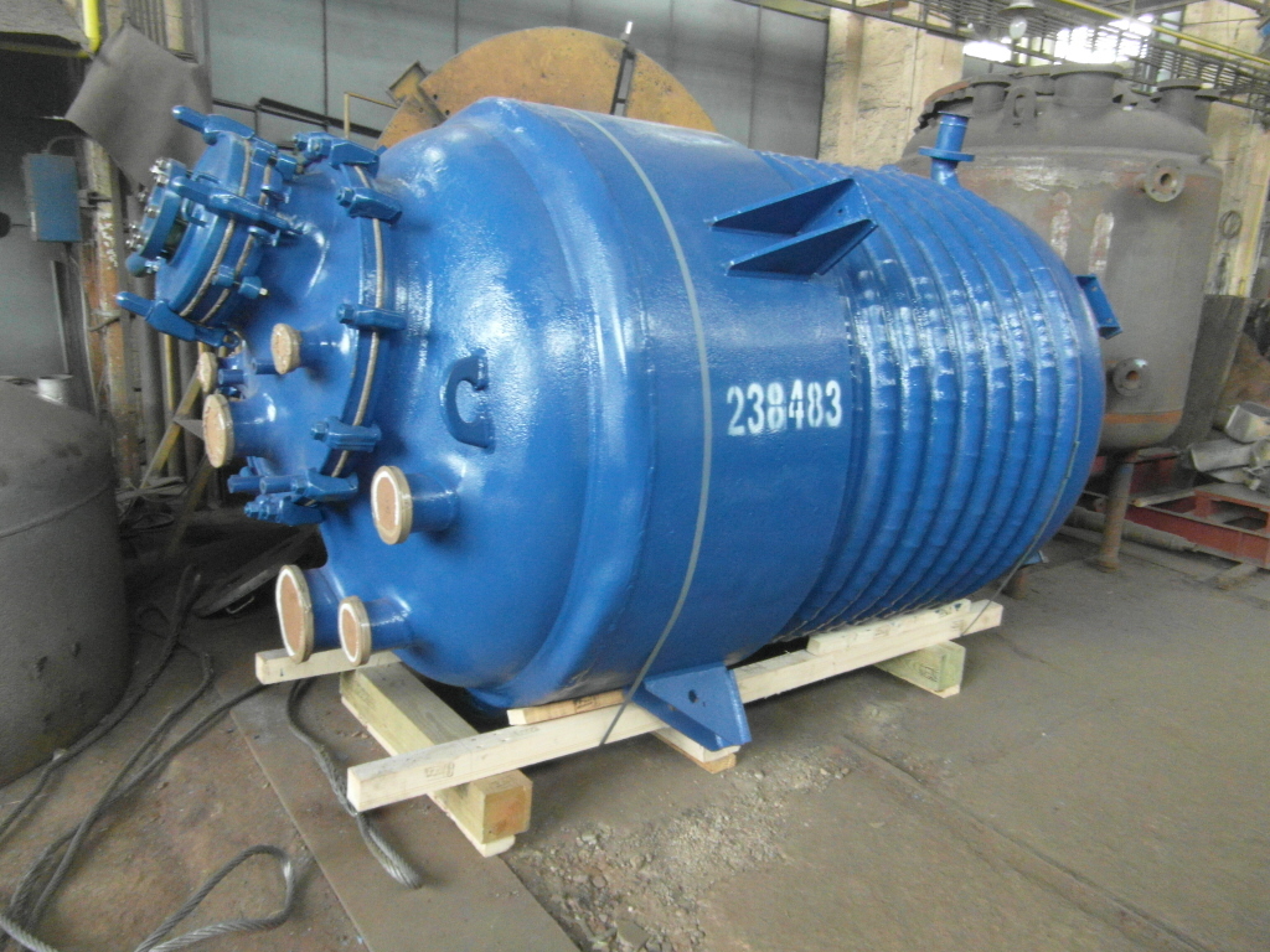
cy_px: 476
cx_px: 635
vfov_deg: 56.8
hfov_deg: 71.6
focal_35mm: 24
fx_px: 881
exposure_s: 1/30
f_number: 3.2
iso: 400
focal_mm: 4
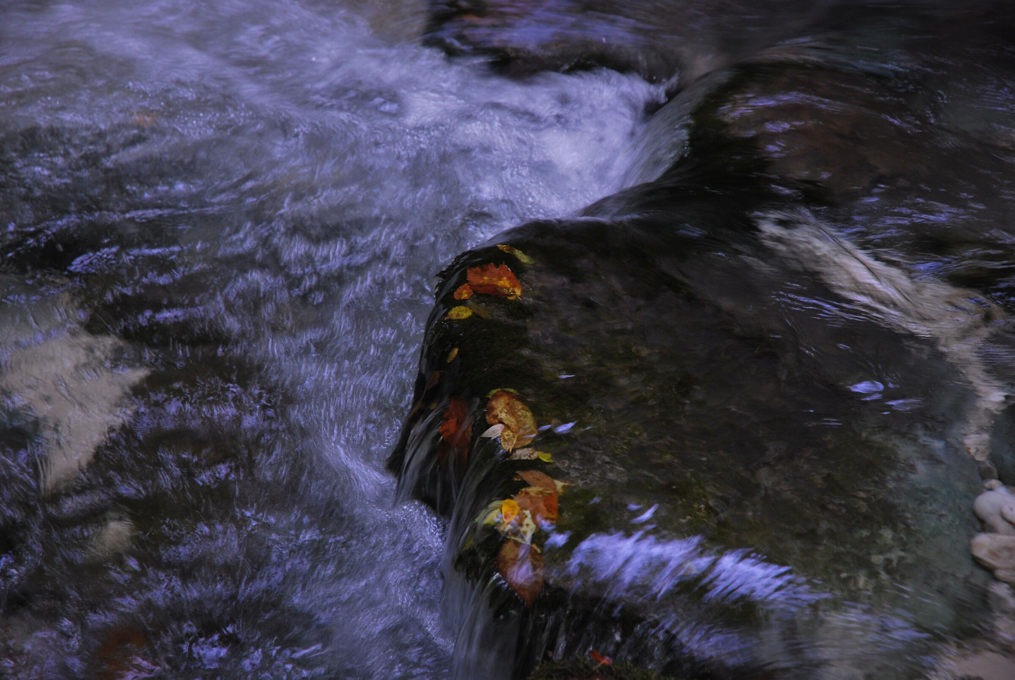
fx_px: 2964
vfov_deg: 13.1
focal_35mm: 105
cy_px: 340
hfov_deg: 19.4
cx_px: 508
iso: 200
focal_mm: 70
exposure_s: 1/25
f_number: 4.5
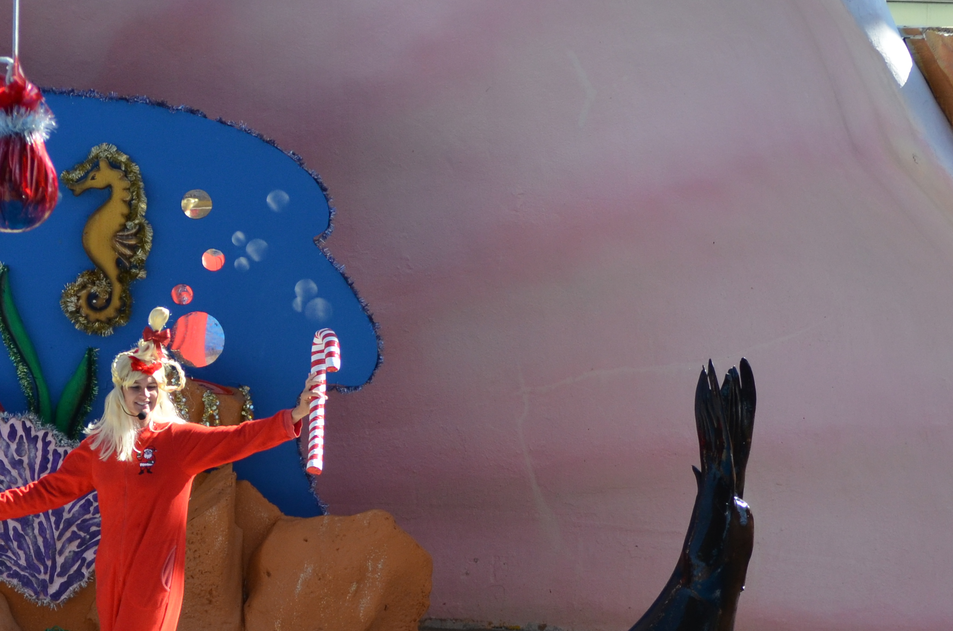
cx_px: 357
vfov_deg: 6.1
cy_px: 585
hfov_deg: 9.2
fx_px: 5891
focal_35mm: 223
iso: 400
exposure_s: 1/1250
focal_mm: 62
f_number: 4.5
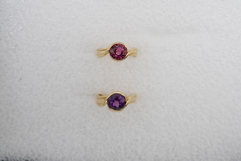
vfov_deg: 29.9
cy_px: 80
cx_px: 120
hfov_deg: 43.6
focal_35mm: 45
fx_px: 301
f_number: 18
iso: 500
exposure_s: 1/125
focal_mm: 30
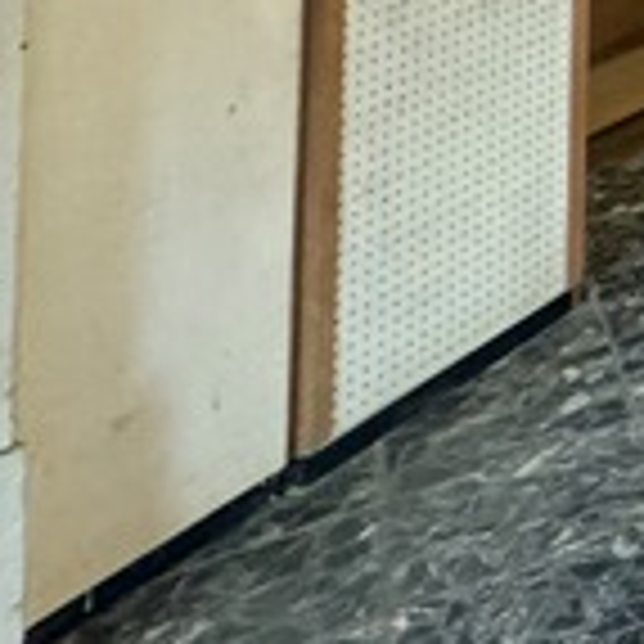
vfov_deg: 19.2
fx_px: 1452
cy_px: -504
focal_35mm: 69
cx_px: 1702
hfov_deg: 13.4
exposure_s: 1/50
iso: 250
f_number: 2.2
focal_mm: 2.22
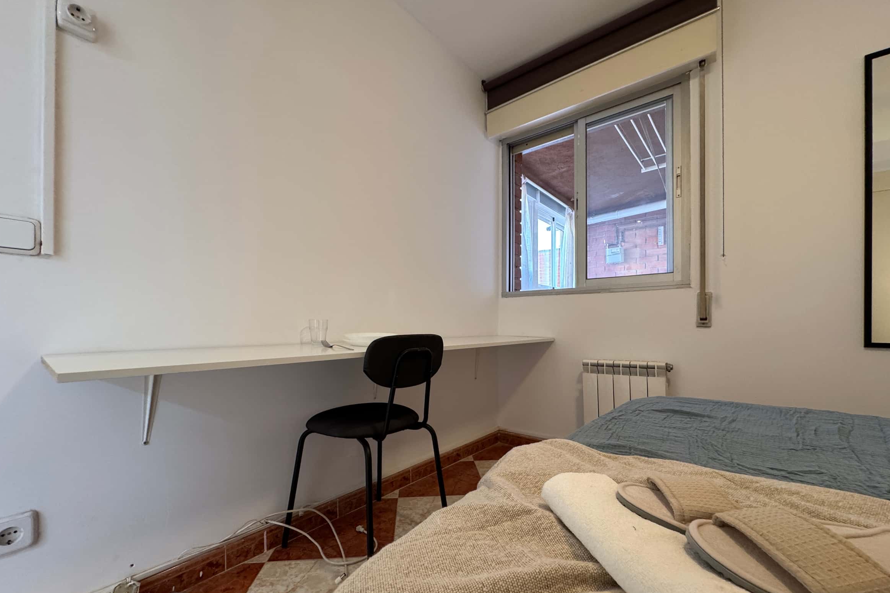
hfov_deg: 100.4
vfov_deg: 77.1
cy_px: 324
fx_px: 371
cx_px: 453
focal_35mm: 15
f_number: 2.2
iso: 250
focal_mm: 2.22
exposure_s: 1/50
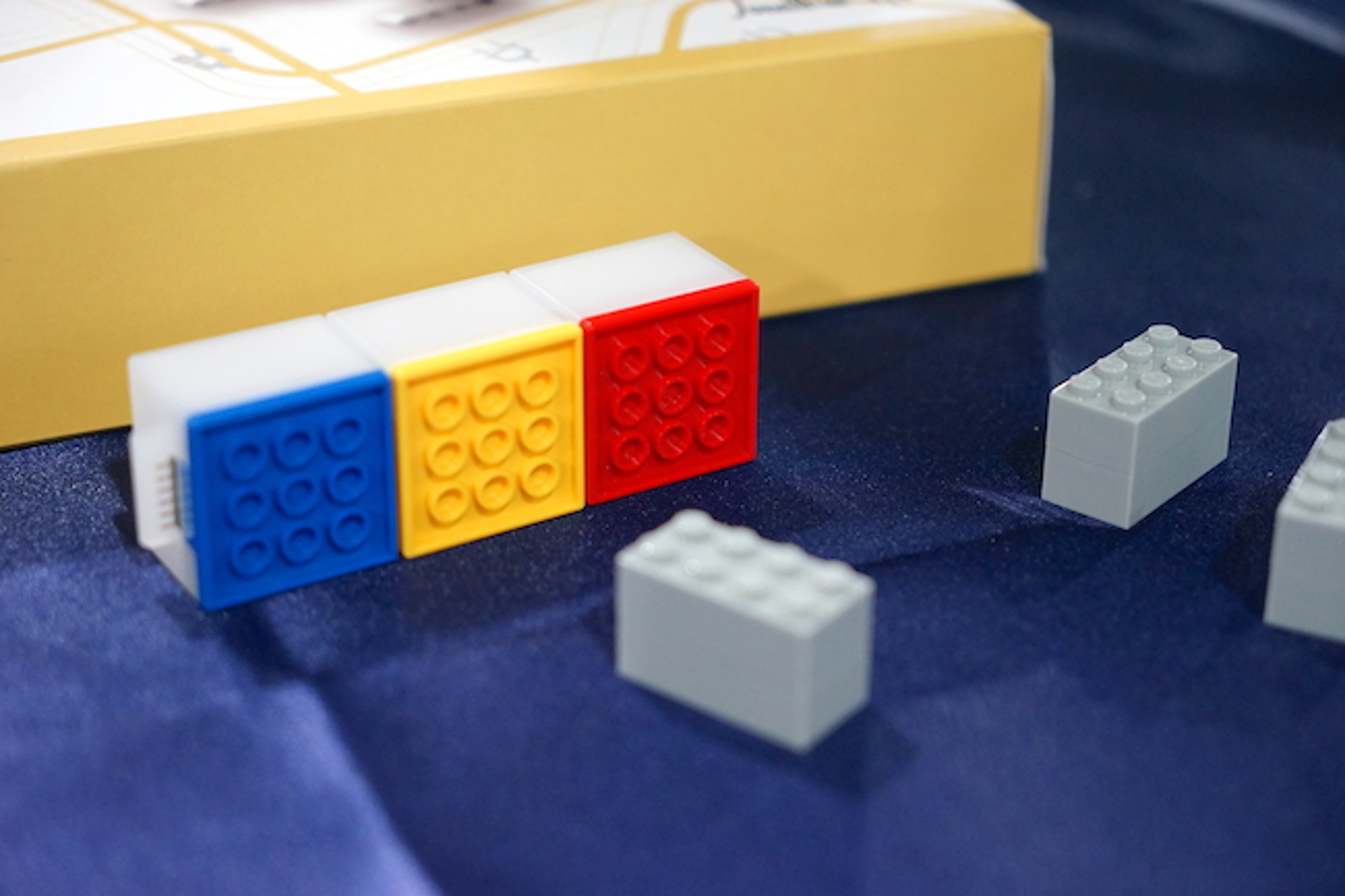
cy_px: 448
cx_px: 672
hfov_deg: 28.9
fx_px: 2614
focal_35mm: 70
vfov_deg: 19.4
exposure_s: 1/40
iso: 3200
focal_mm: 70
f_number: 4
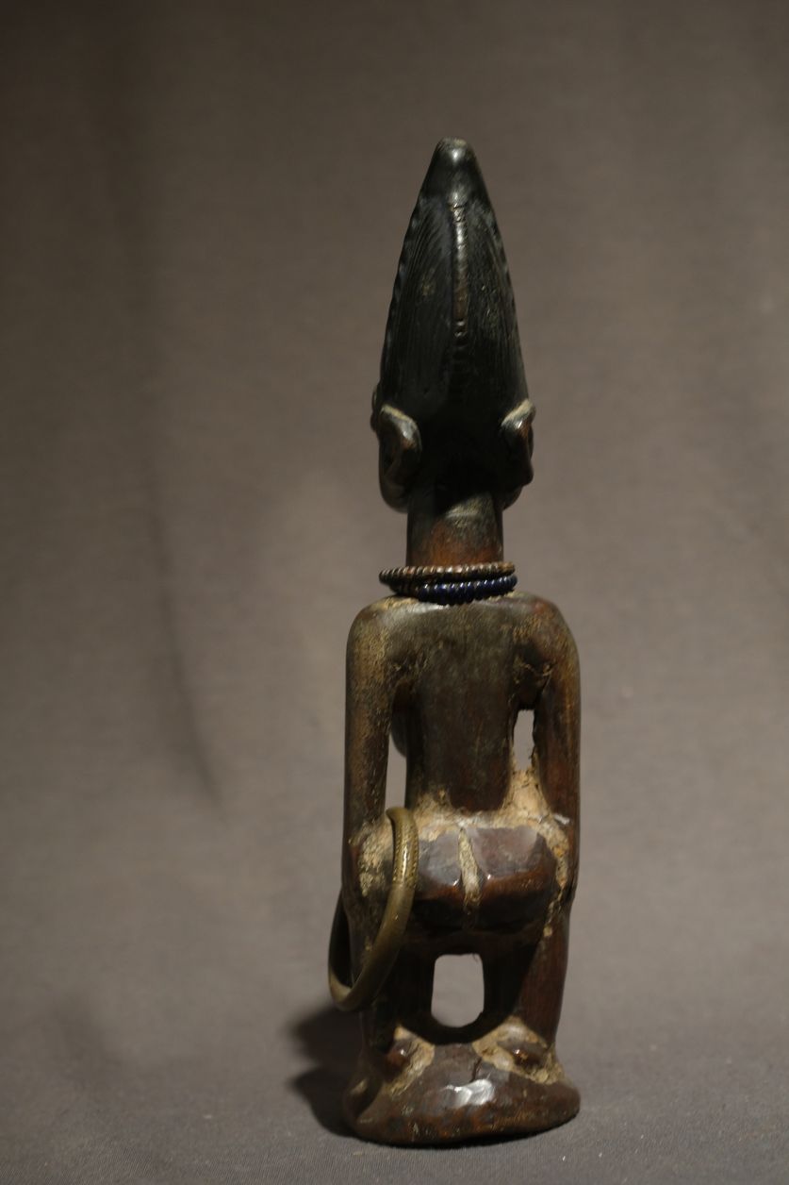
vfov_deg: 22.6
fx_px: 2959
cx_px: 394
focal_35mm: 90
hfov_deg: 15.2
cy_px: 592
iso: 800
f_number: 4
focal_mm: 60
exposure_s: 1/58
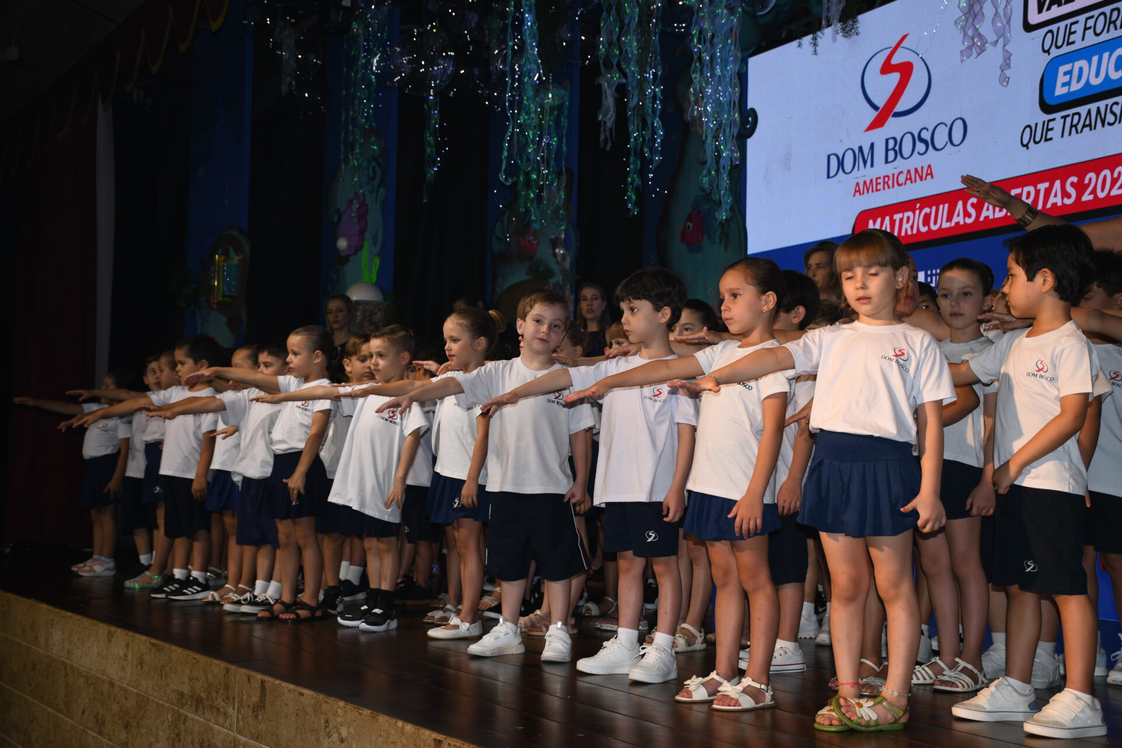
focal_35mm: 48
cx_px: 561
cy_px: 374
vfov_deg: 28.1
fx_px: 1496
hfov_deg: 41.1
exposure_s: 1/60
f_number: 4
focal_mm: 32
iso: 100
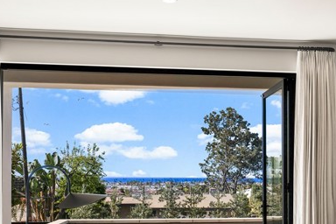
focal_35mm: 50
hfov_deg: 38.5
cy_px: 153
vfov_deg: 26.8
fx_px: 467
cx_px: 255
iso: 160
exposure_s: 1/640
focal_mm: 30
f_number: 9
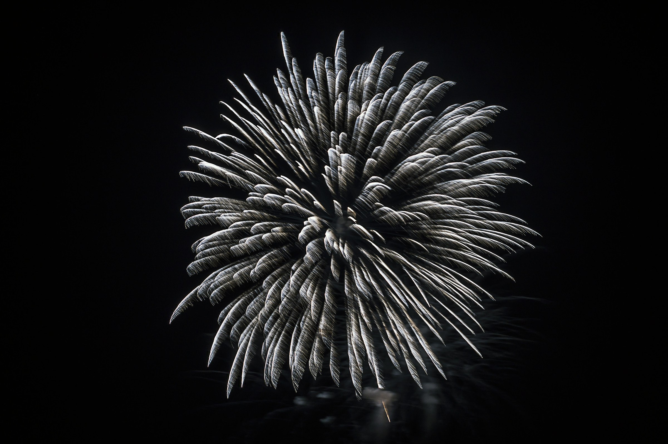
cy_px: 222
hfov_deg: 67.4
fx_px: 501
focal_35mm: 27
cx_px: 334
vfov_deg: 47.9
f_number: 11
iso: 100
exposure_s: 1.6
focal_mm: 18
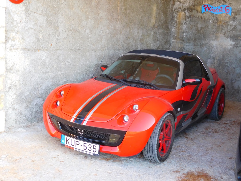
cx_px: 120
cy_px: 90
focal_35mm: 45
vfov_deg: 32.2
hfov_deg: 42.1
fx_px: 313
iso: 125
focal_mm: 8
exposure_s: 1/80
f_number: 4
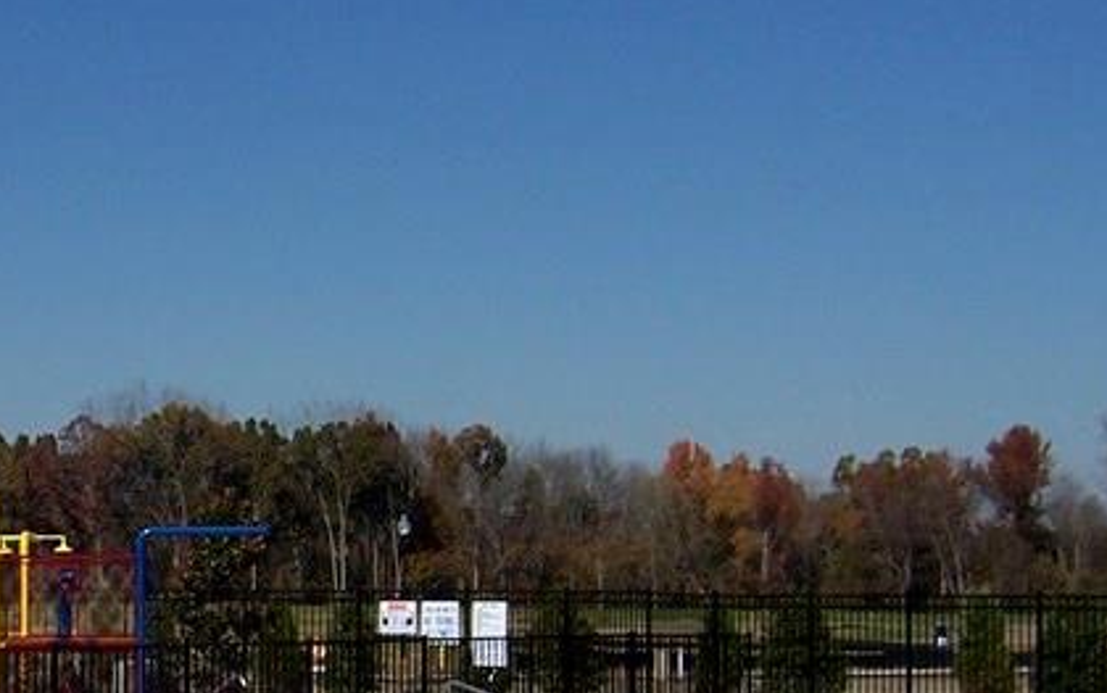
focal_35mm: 93
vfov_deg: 14.0
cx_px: 18
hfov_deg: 21.6
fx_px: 2807
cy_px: 527
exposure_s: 1/1250
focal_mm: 6.2
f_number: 4.5
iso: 80
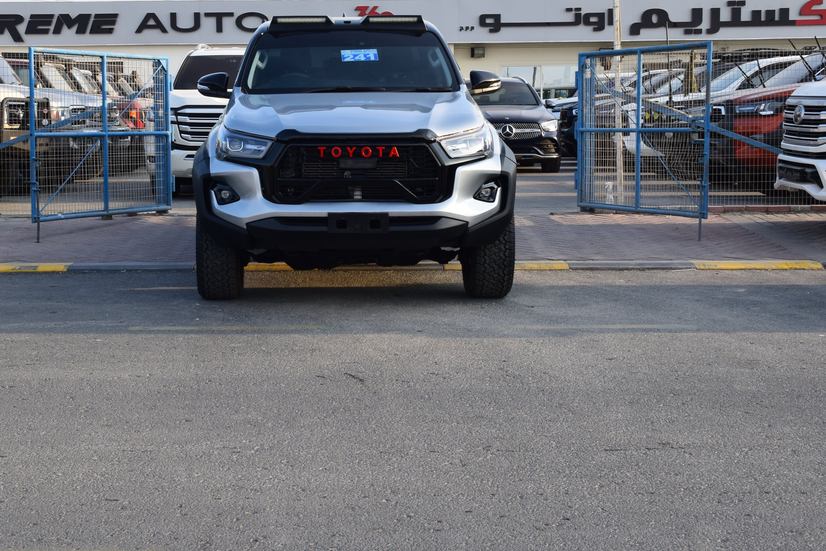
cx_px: 355
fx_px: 1400
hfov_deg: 32.8
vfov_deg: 22.2
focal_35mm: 61
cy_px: 227
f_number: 10
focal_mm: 30
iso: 400
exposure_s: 1/250
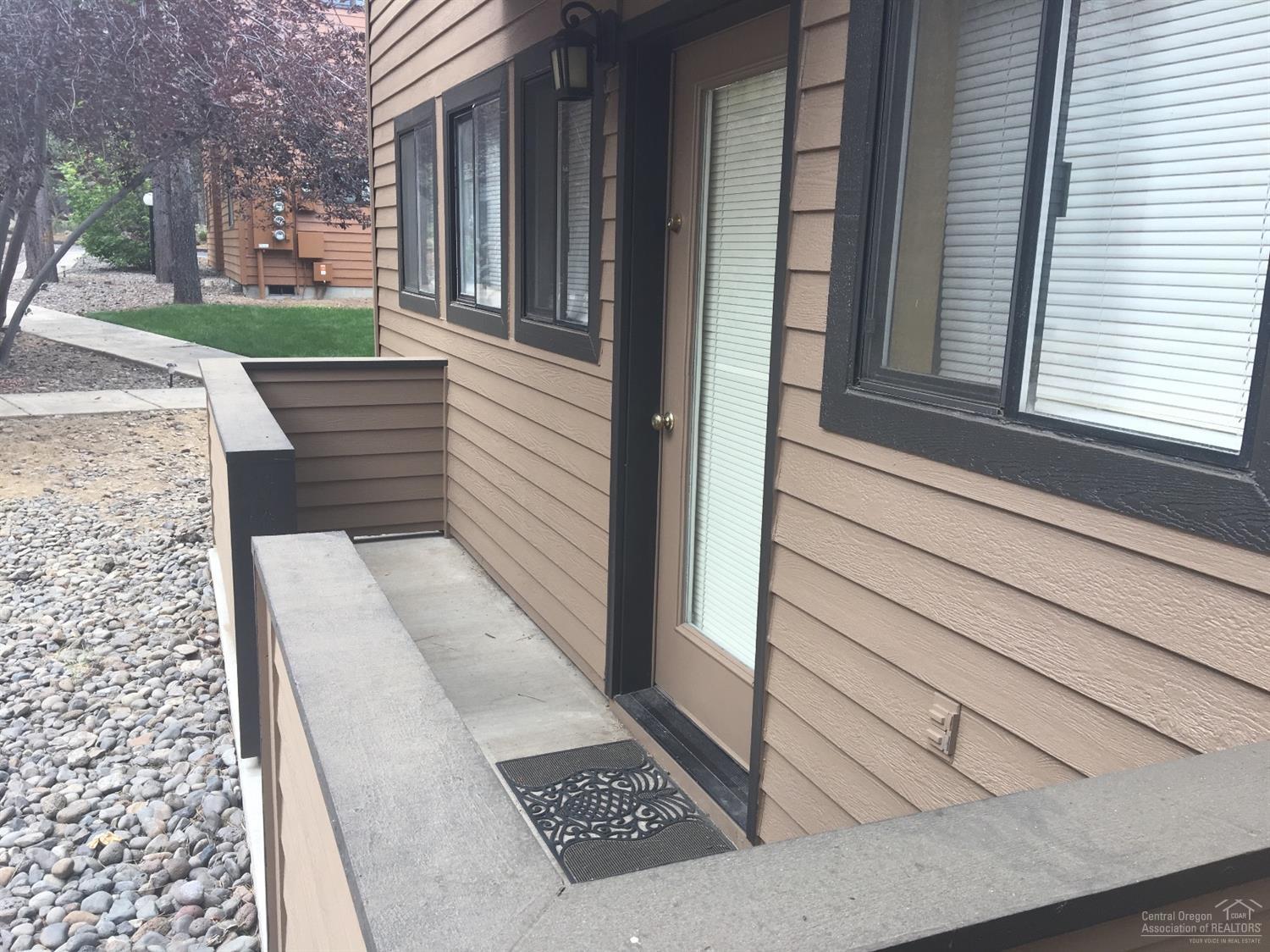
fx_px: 1064
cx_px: 635
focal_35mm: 29
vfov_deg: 48.2
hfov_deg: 61.7
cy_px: 476
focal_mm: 4.15
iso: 25
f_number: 2.2
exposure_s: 1/120
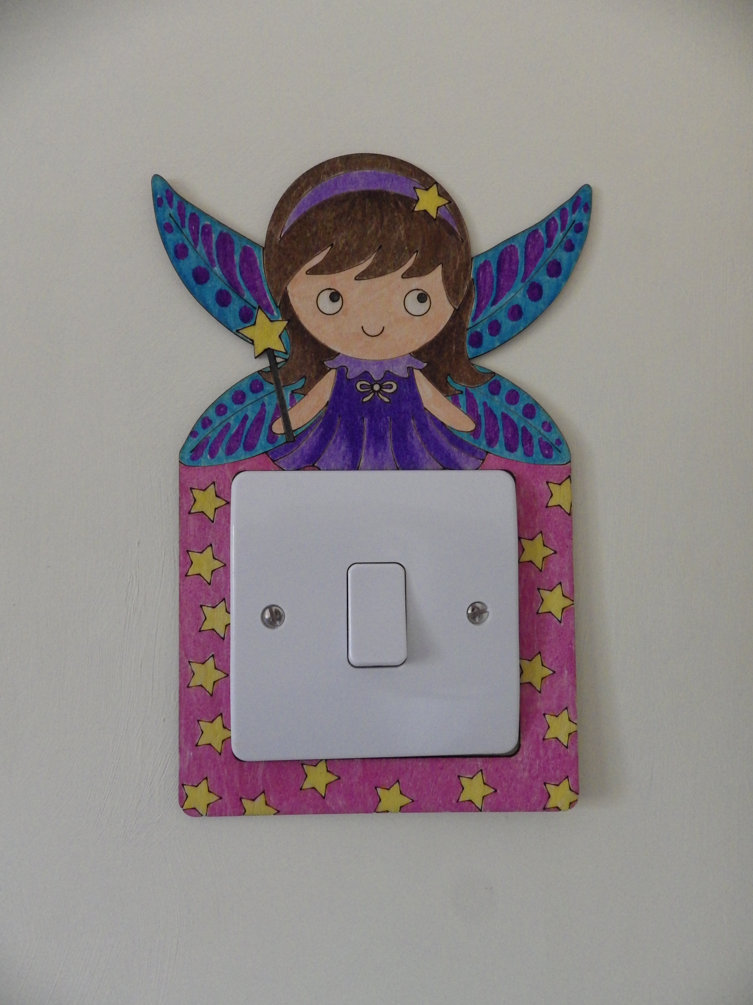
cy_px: 502
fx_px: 638
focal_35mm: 22
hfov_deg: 61.1
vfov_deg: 76.4
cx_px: 376
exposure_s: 1/45
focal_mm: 4
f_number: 3.1
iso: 500
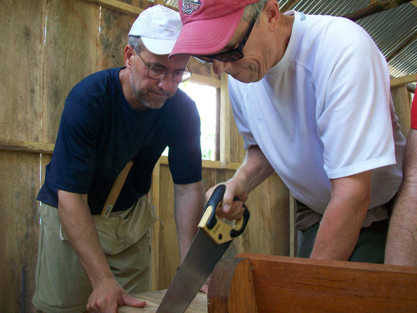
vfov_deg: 44.2
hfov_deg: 56.8
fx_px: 385
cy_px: 156
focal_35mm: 32
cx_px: 208
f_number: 2.8
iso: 128
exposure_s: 1/60
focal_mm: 5.7
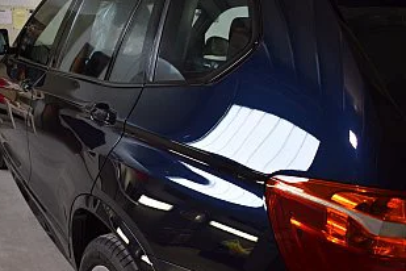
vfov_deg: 37.8
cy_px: 155
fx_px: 395
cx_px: 148
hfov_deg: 53.7
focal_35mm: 35
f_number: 4
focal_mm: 18
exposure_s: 1/60
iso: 400
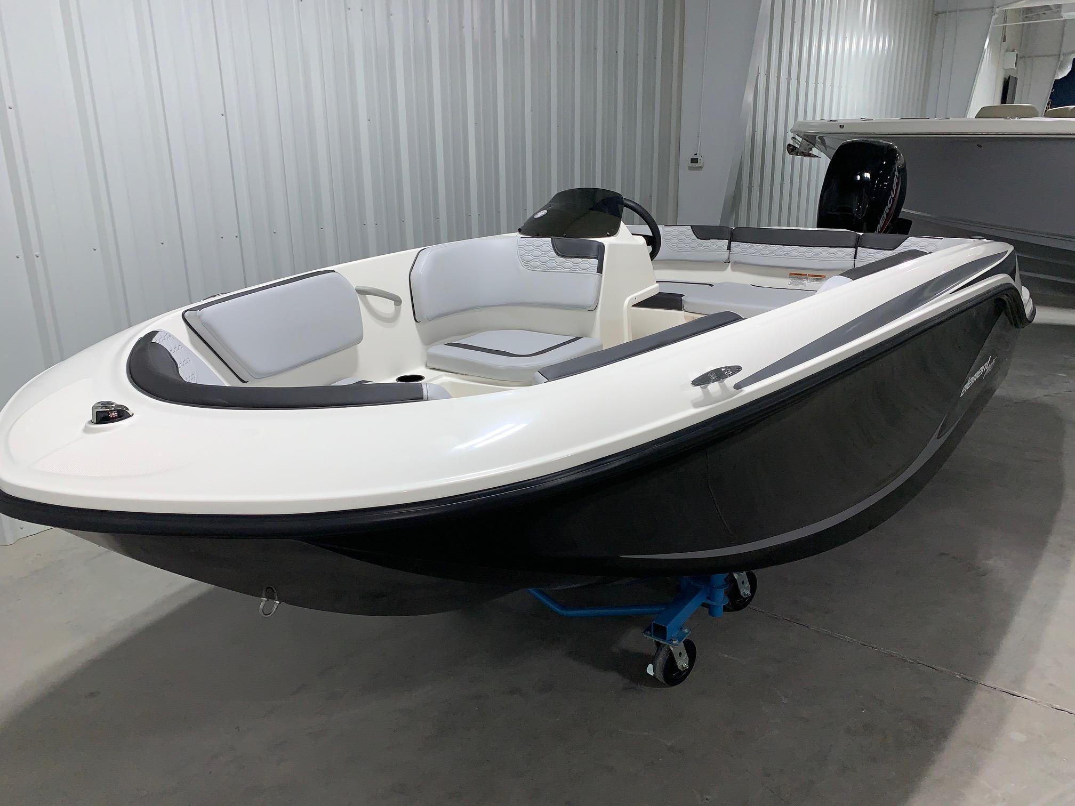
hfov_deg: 67.3
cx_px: 538
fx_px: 807
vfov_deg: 53.1
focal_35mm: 26
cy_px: 403
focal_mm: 4.25
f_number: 1.8
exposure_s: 1/112
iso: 40
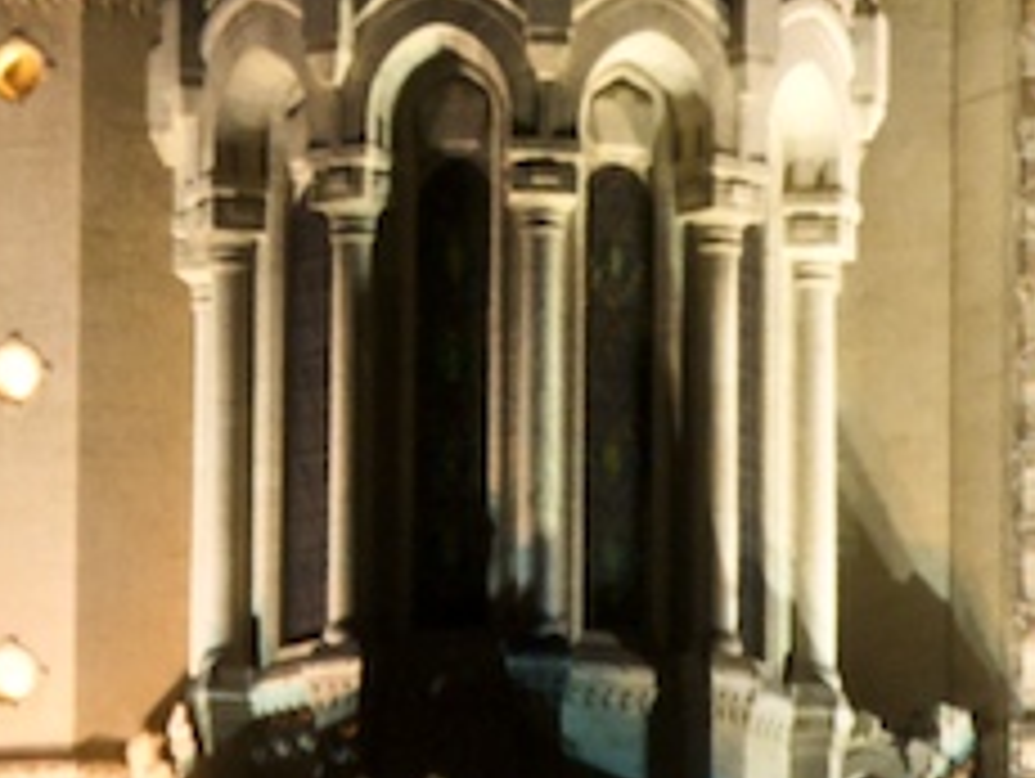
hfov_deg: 2.4
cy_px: -346
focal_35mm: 841
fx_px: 25162
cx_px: 446
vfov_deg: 1.8
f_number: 18
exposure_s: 3
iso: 800
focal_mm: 105
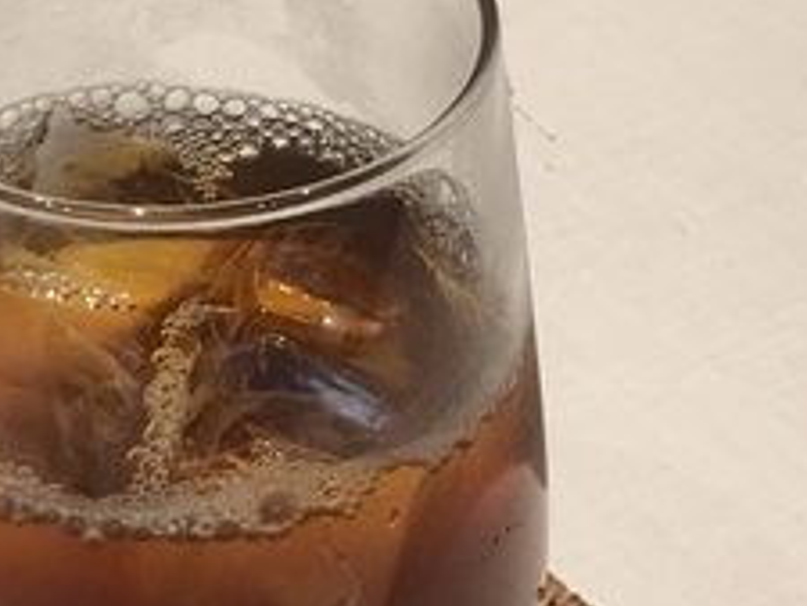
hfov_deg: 18.7
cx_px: 79
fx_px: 2403
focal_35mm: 103
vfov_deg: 14.4
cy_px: 369
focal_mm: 4.15
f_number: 2.2
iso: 64
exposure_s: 1/33
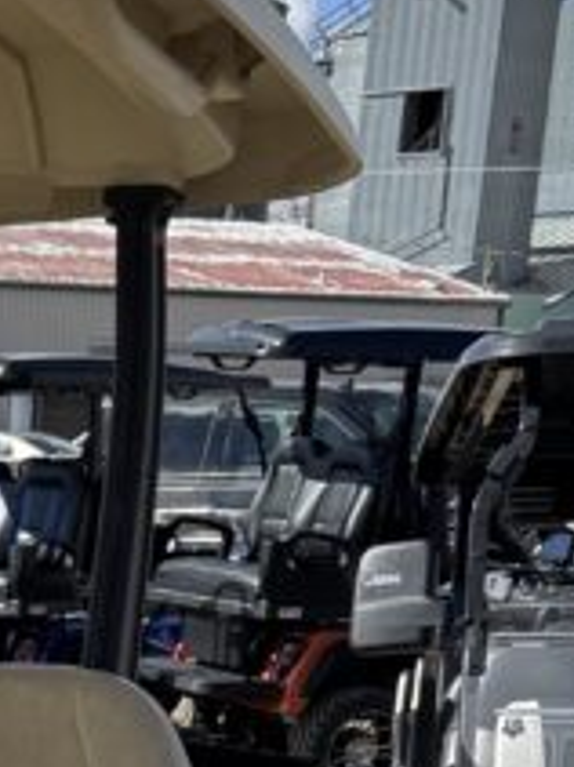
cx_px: -679
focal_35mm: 126
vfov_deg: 14.1
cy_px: 1309
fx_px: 2789
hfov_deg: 10.5
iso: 50
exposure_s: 1/2342
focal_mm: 5.96
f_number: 1.6
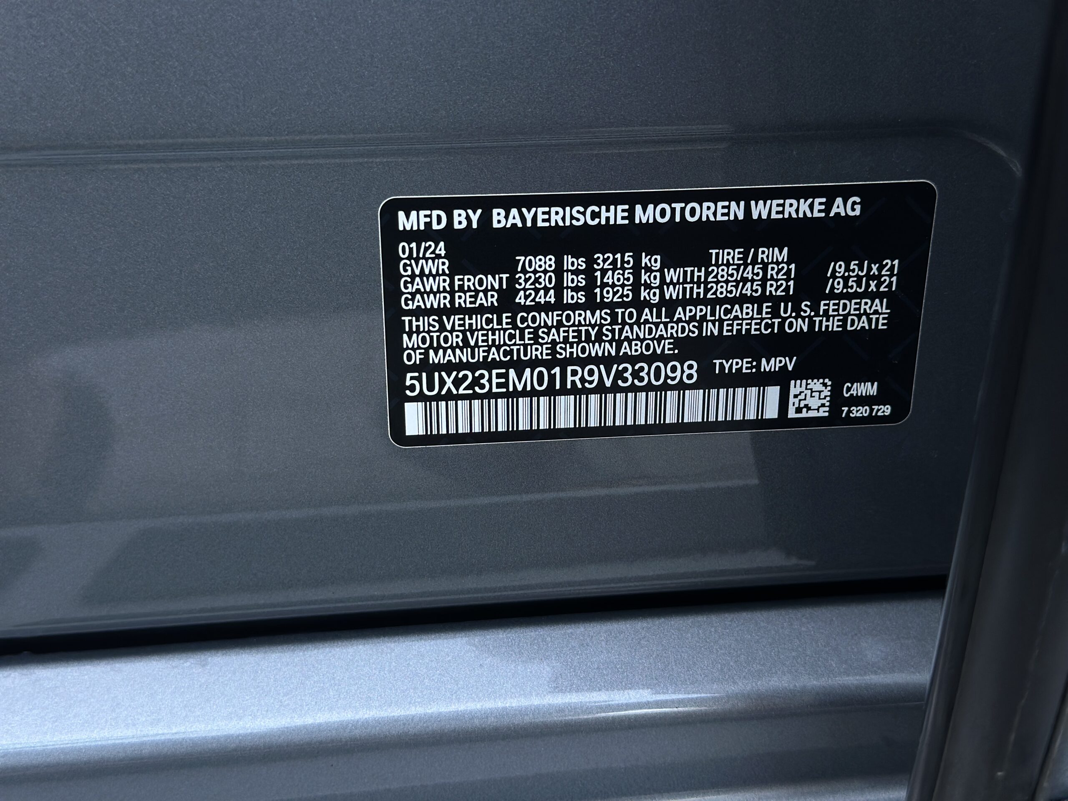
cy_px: 400
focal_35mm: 48
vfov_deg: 30.3
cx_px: 534
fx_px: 1481
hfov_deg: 39.7
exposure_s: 1/121
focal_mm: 6.86
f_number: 1.78
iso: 100
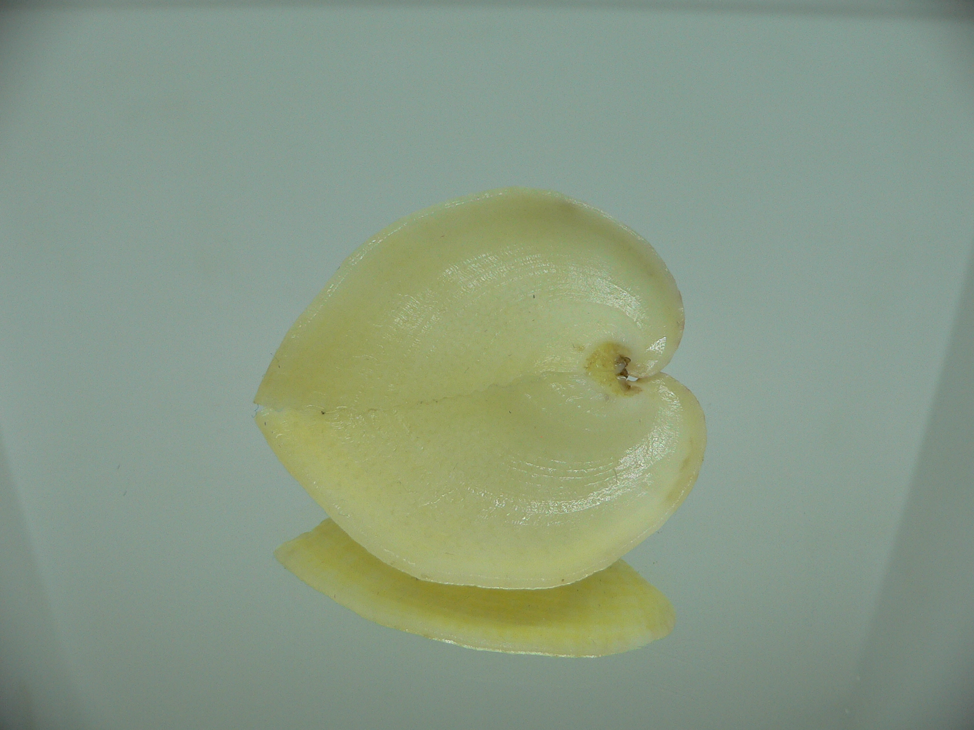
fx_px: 985
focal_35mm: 35
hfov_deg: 52.6
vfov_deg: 40.7
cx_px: 487
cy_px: 365
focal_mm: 4.6
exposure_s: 1/60
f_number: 2.8
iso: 80
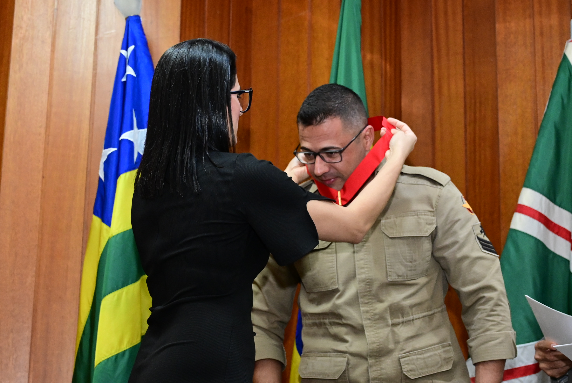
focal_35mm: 66
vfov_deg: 20.6
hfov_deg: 30.5
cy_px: 192
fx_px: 1049
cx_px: 286
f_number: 4.5
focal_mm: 44
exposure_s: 1/125
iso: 4000
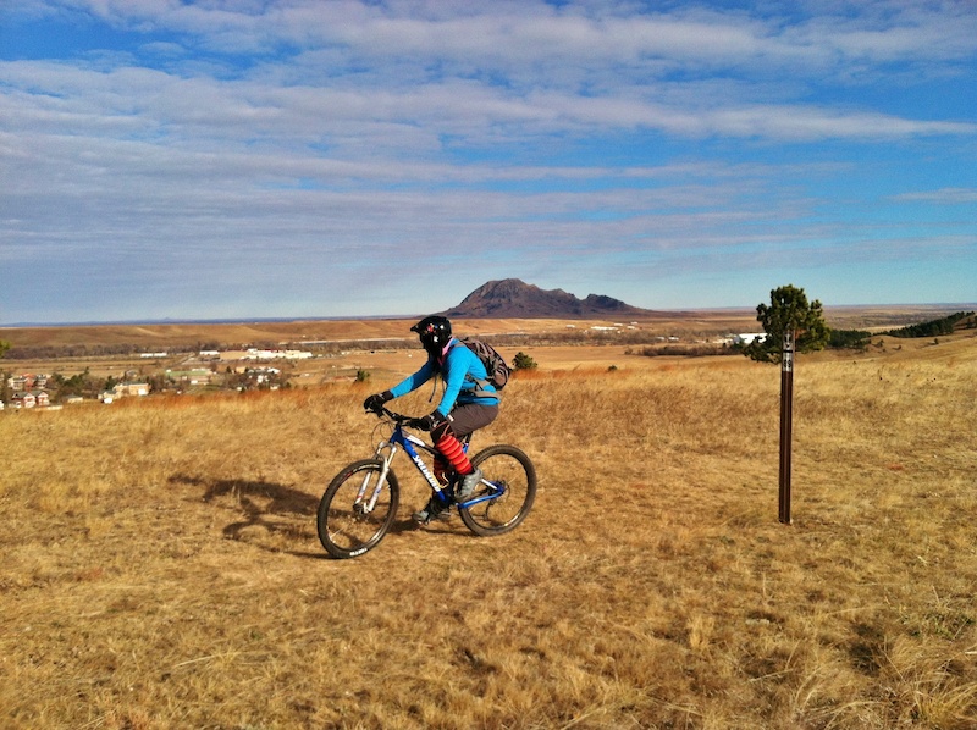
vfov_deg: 40.6
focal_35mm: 35
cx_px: 488
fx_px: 987
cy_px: 365
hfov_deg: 52.7
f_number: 2.8
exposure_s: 1/2000
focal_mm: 3.85
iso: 80
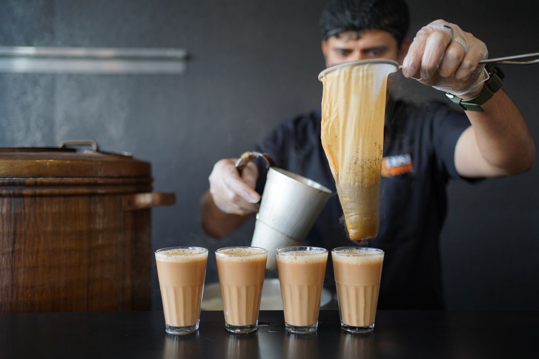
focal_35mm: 35
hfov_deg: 54.4
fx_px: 524
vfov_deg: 37.9
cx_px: 270
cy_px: 180
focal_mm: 35
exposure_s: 1/160
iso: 125
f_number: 1.8
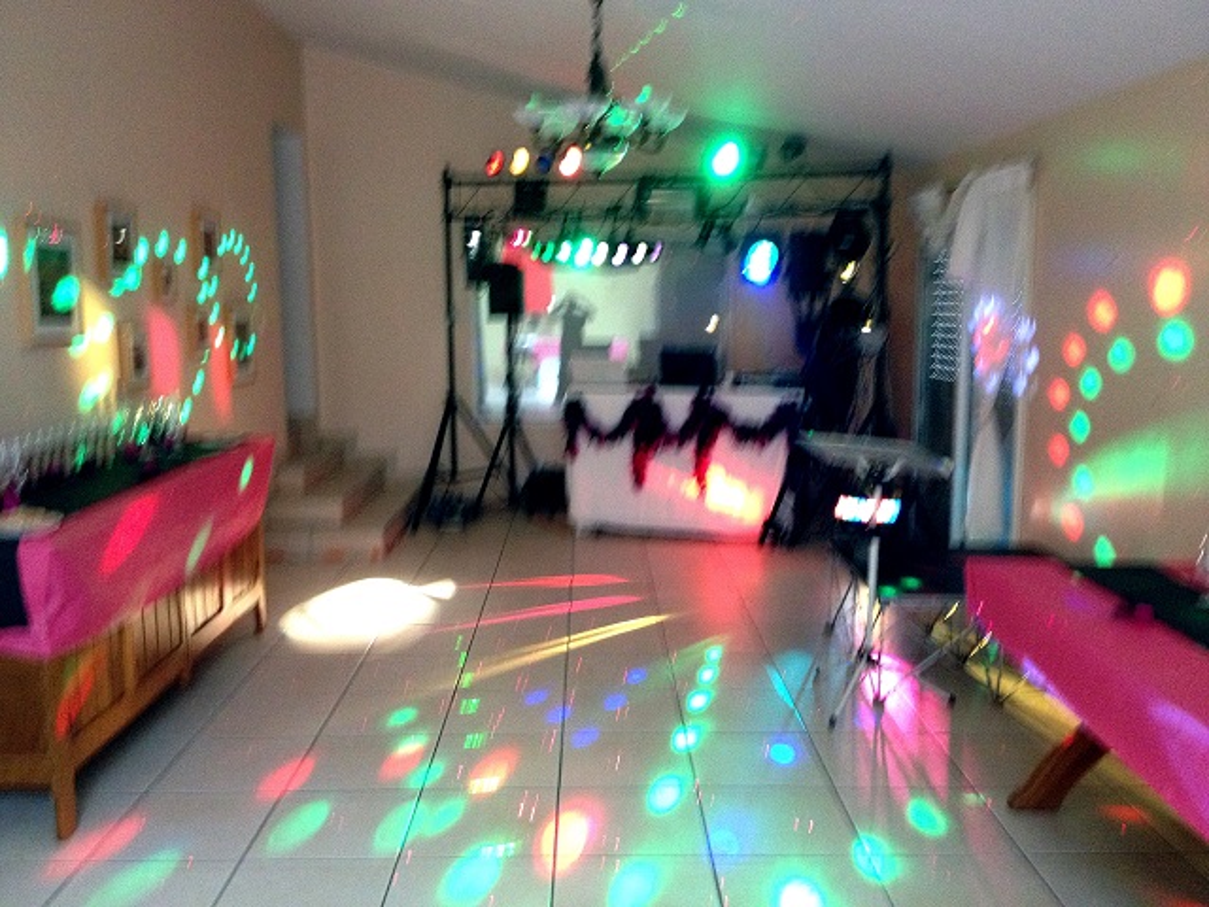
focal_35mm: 35
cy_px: 454
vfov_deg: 40.7
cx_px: 604
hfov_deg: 52.6
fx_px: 1222
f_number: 2.4
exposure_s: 1/20
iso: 320
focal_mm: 4.28
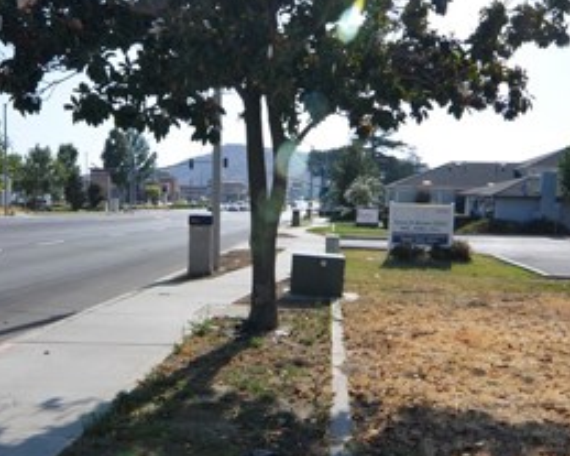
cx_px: 240
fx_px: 643
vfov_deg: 38.8
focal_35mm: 38
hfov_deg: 47.6
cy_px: 275
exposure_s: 1/250
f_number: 8
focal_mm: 11
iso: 100
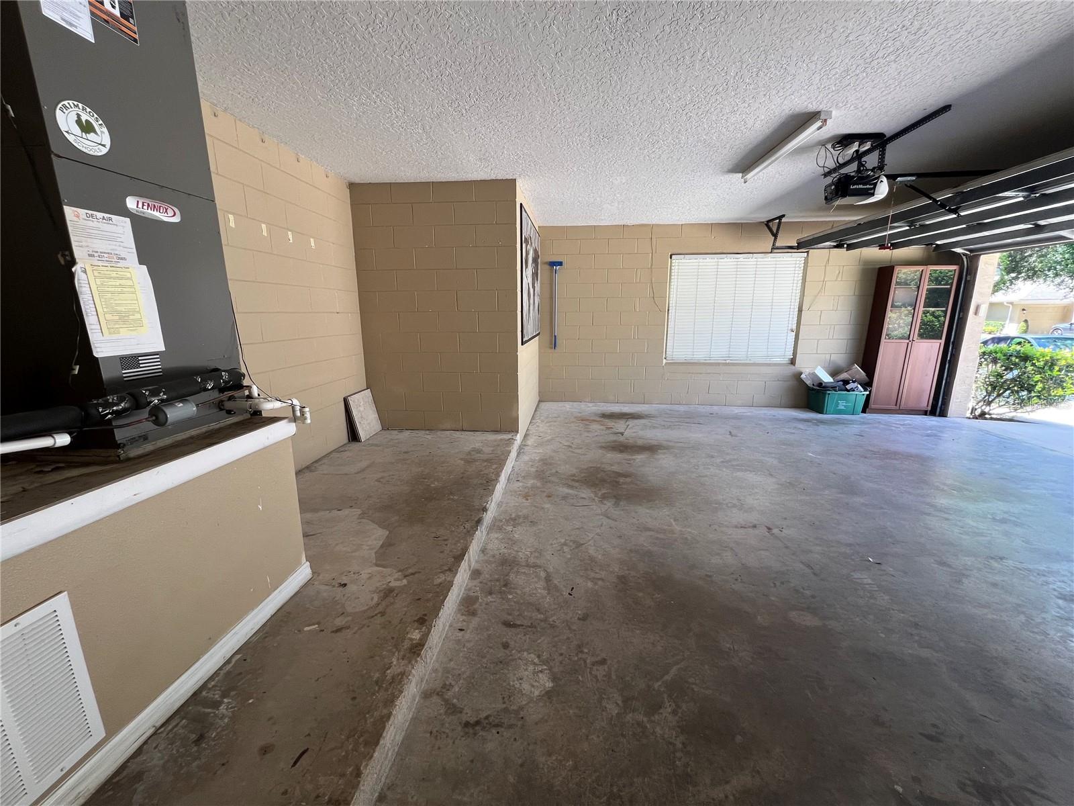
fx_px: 403
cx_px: 537
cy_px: 403
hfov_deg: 106.2
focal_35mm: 13
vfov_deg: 89.9
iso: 50
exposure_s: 1/99
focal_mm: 1.57
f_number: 1.8
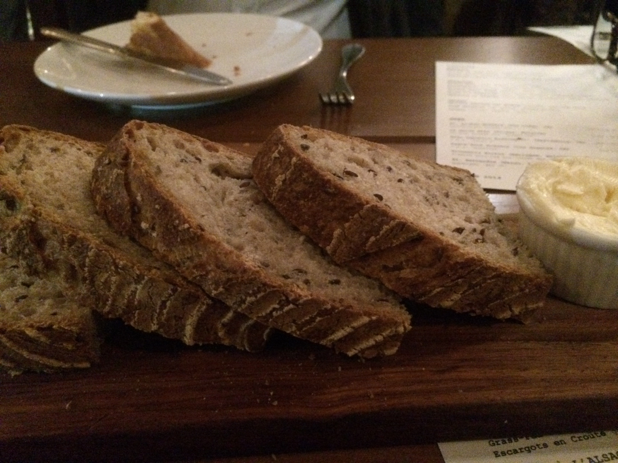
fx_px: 536
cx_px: 309
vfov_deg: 46.8
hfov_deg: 60.0
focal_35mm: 30
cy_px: 232
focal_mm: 4.12
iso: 2500
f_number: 2.2
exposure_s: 1/15
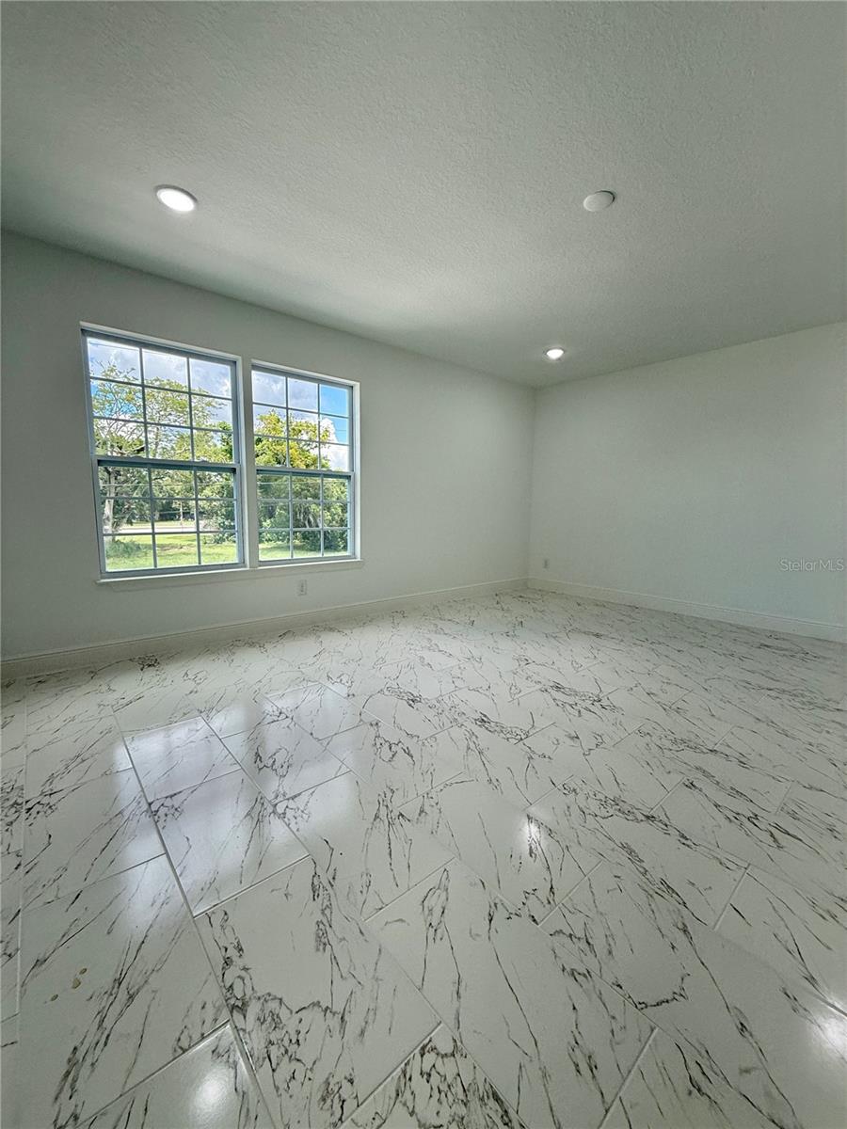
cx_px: 424
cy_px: 564
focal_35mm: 14
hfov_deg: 85.7
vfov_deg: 102.1
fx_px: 457
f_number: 2.2
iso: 64
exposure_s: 1/285
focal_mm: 2.22
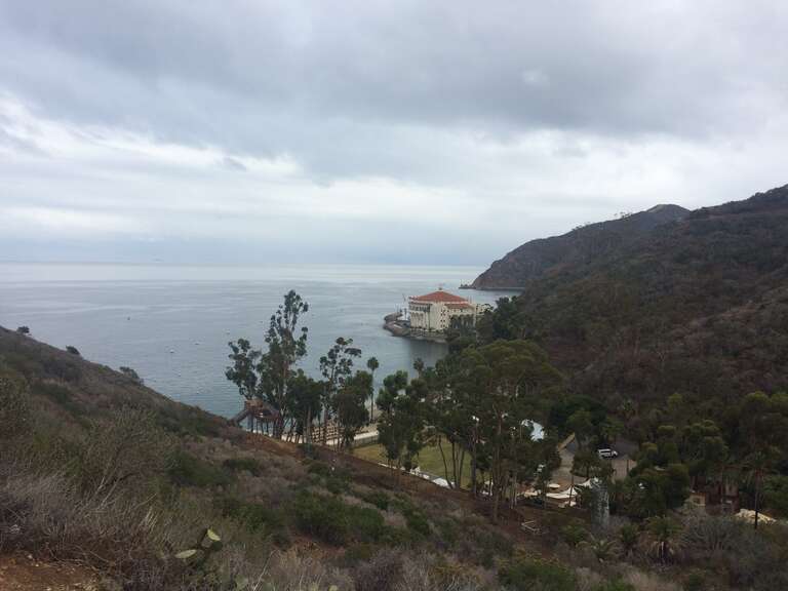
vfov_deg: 48.2
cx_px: 394
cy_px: 296
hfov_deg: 61.7
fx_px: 660
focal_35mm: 29
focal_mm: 4.15
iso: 32
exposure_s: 1/1368
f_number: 2.2
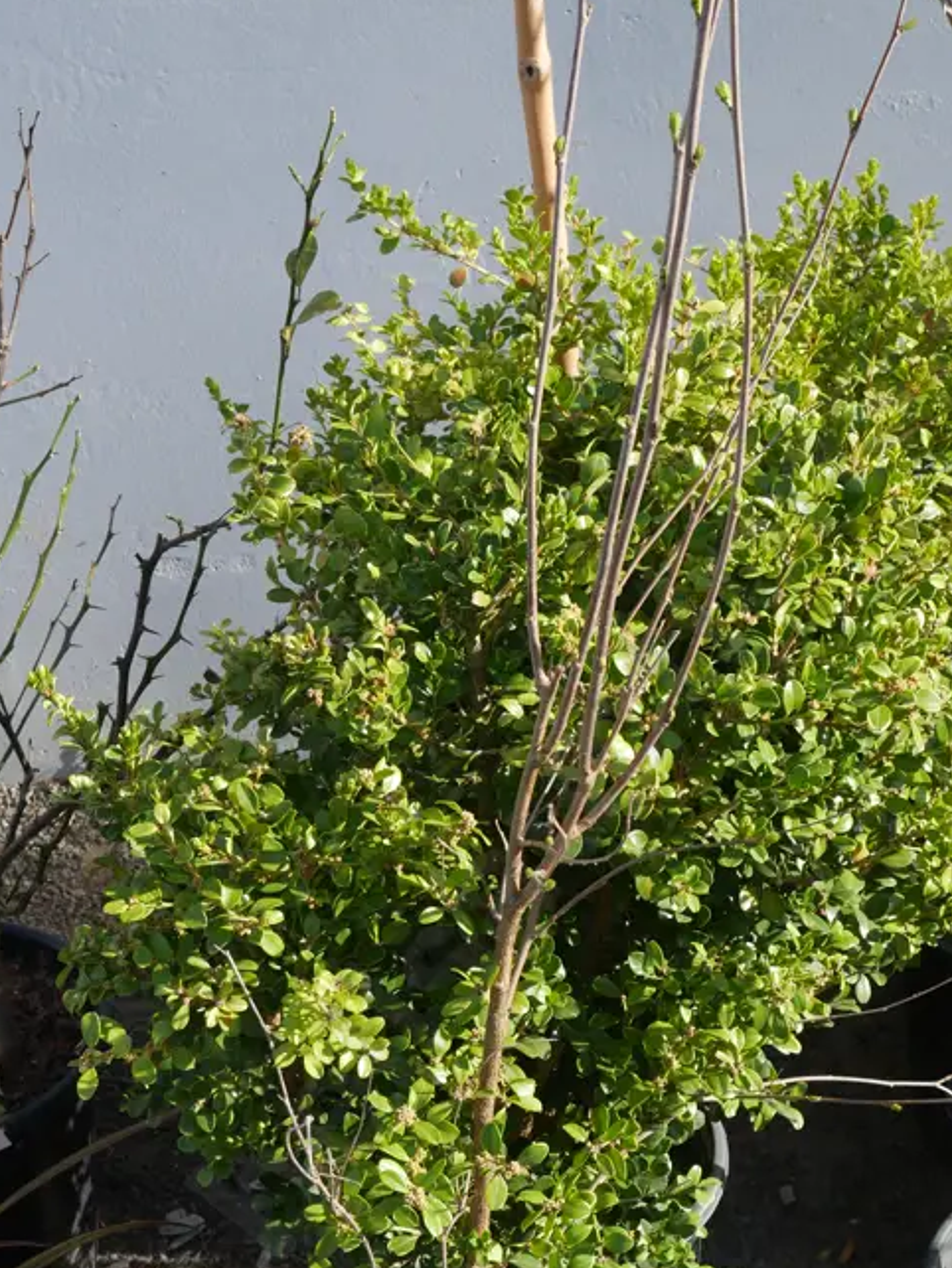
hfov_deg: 21.9
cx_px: 574
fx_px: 2455
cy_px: 800
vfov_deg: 28.8
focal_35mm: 67
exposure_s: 1/200
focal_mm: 21
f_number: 7.1
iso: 200
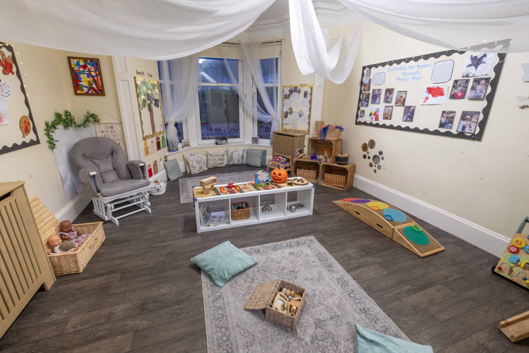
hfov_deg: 100.4
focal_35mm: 15
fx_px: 220
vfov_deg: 77.3
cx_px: 264
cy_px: 176
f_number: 10
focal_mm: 10
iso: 250
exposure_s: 1.3
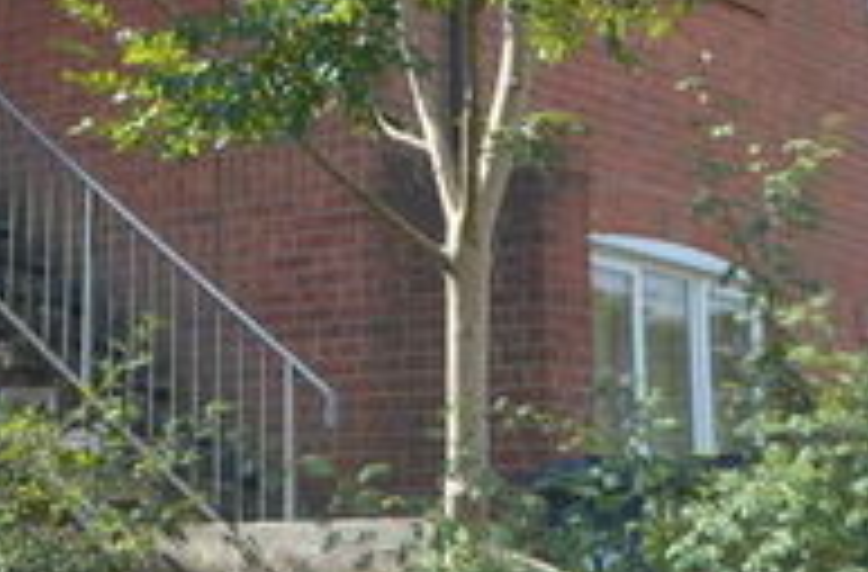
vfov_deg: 12.3
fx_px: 2617
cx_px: 144
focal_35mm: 109
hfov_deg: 18.6
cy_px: -47
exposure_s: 1/250
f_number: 8
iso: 200
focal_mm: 20
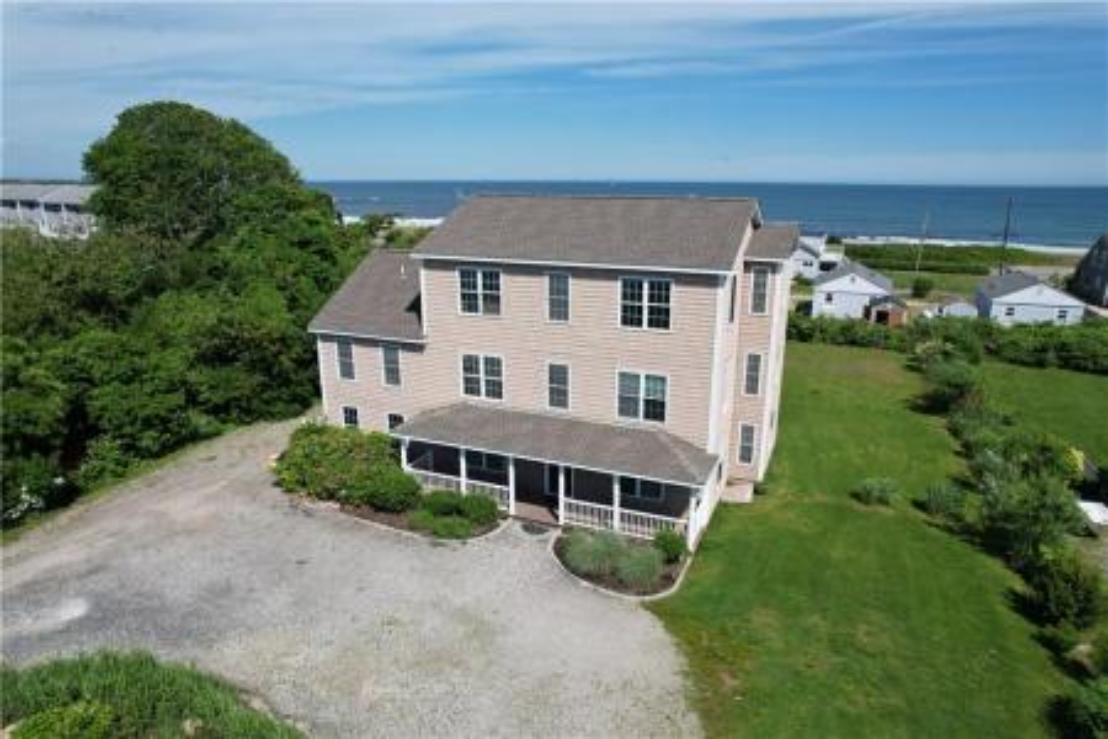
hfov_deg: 78.6
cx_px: 554
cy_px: 370
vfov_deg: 57.2
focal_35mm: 22
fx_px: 677
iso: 100
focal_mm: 8.38
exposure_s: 1/2500
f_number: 2.8
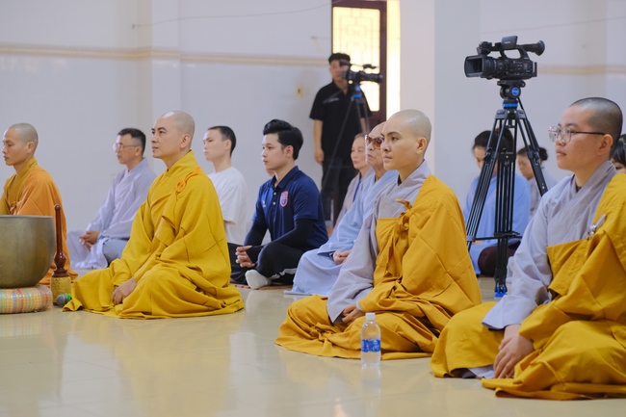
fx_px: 1460
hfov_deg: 24.2
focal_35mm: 84
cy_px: 208
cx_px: 313
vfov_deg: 16.3
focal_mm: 56
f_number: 2.2
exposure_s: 1/100
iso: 1600
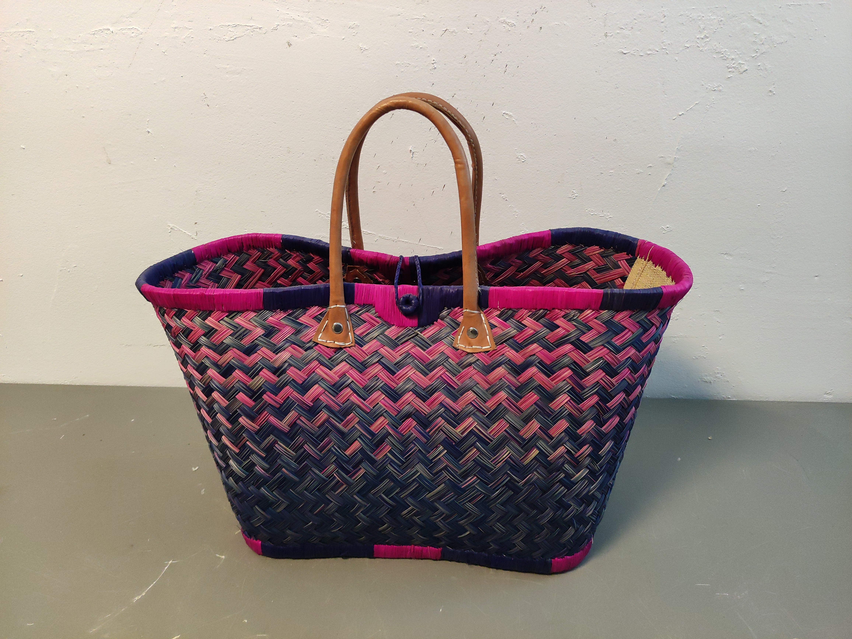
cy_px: 320
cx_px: 426
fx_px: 616
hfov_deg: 69.4
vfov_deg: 54.9
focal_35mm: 25
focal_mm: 5.43
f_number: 1.89
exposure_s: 1/50
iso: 849
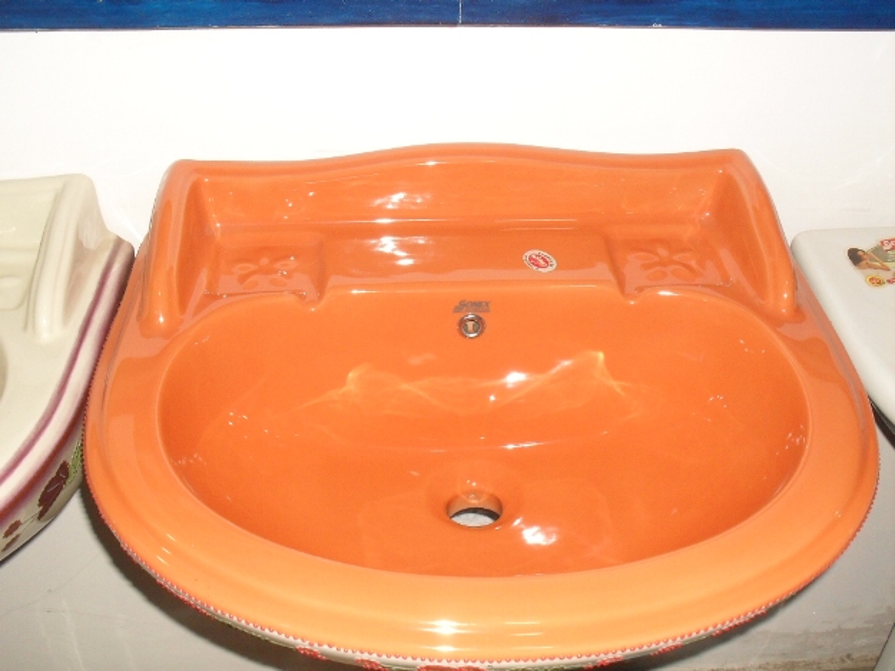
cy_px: 336
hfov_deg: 49.0
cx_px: 448
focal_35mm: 38
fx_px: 982
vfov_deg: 37.7
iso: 200
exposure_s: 1/45
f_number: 8.3
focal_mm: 6.3
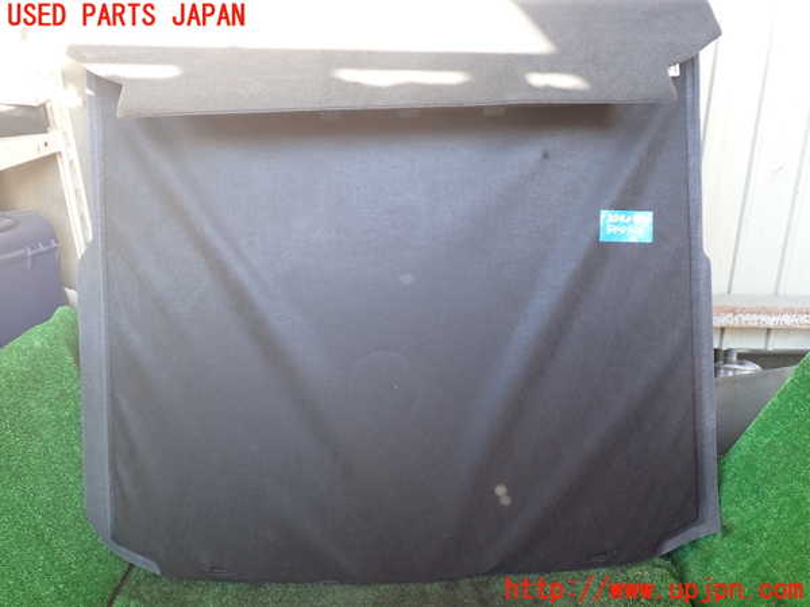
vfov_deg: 46.8
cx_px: 405
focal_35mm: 30
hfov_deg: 60.0
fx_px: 702
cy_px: 304
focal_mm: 5.4
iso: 200
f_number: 2.3
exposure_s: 1/50
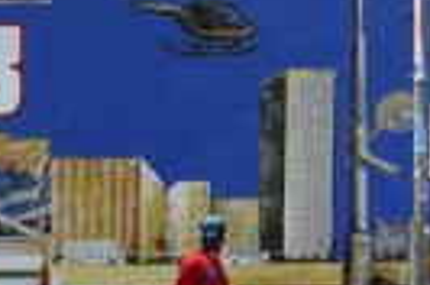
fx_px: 1811
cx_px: 627
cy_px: 91
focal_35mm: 152
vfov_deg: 9.0
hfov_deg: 12.9
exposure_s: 1/400
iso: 400
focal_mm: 48
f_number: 14
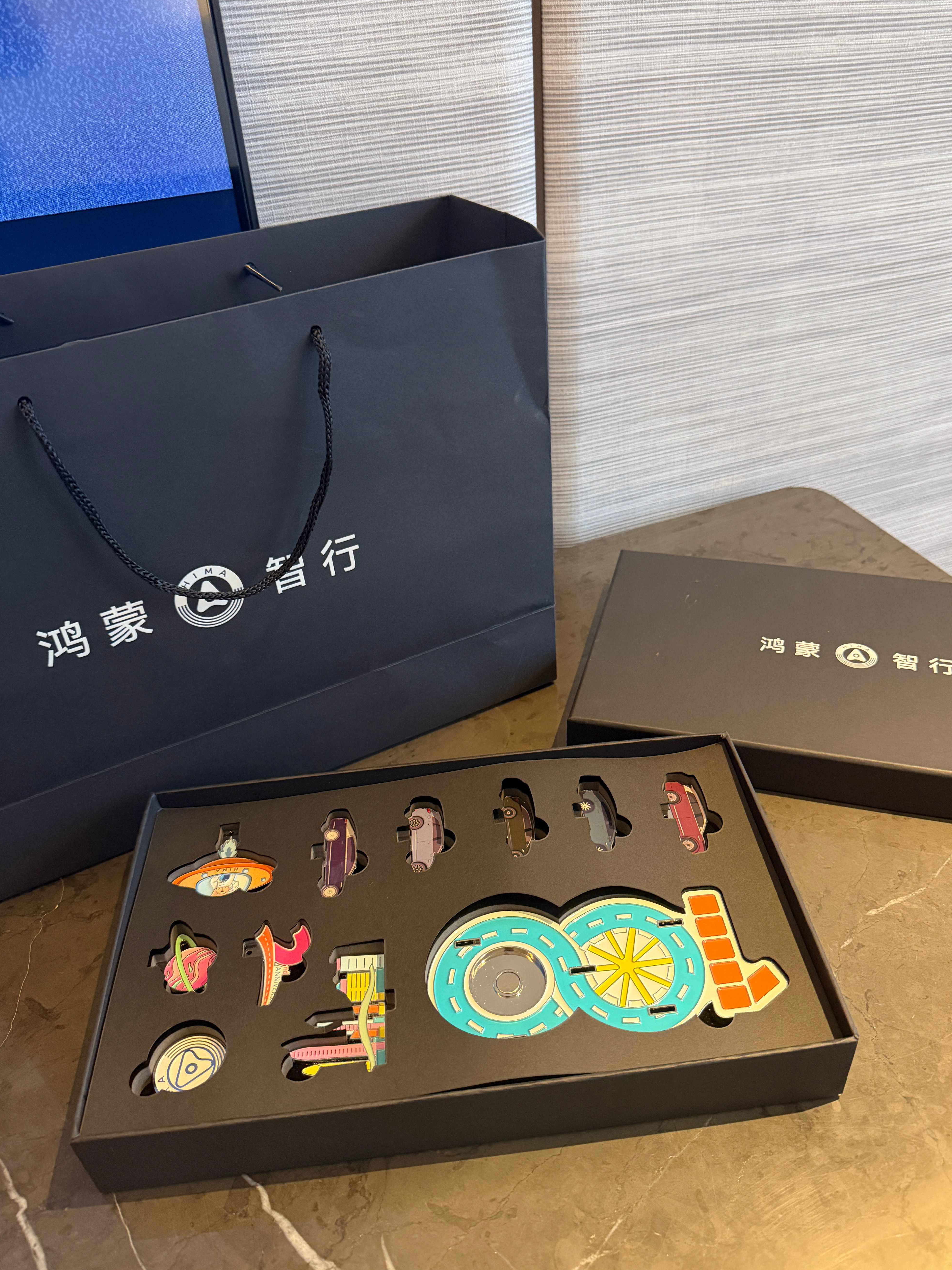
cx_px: 510
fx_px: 954
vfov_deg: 67.3
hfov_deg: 53.0
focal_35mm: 26
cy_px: 650
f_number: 1.78
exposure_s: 1/58
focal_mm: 6.76
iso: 640
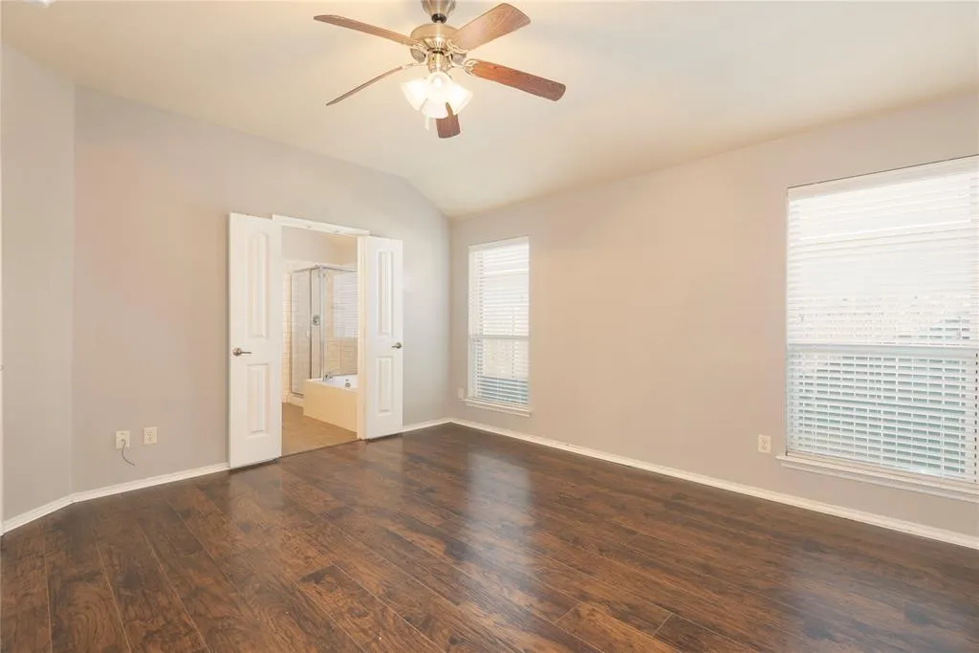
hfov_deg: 96.7
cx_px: 490
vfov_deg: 73.8
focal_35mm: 16
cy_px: 326
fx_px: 435
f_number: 7.1
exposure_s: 1.6
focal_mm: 16
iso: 100
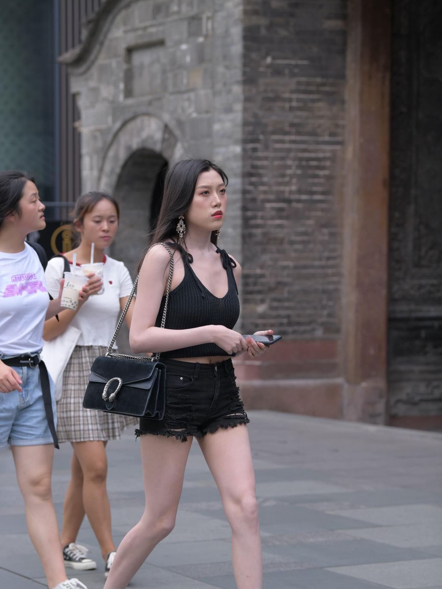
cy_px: 375
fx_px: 2077
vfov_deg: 16.1
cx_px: 181
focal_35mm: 122
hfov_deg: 12.1
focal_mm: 95
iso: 320
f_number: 4
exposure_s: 1/800
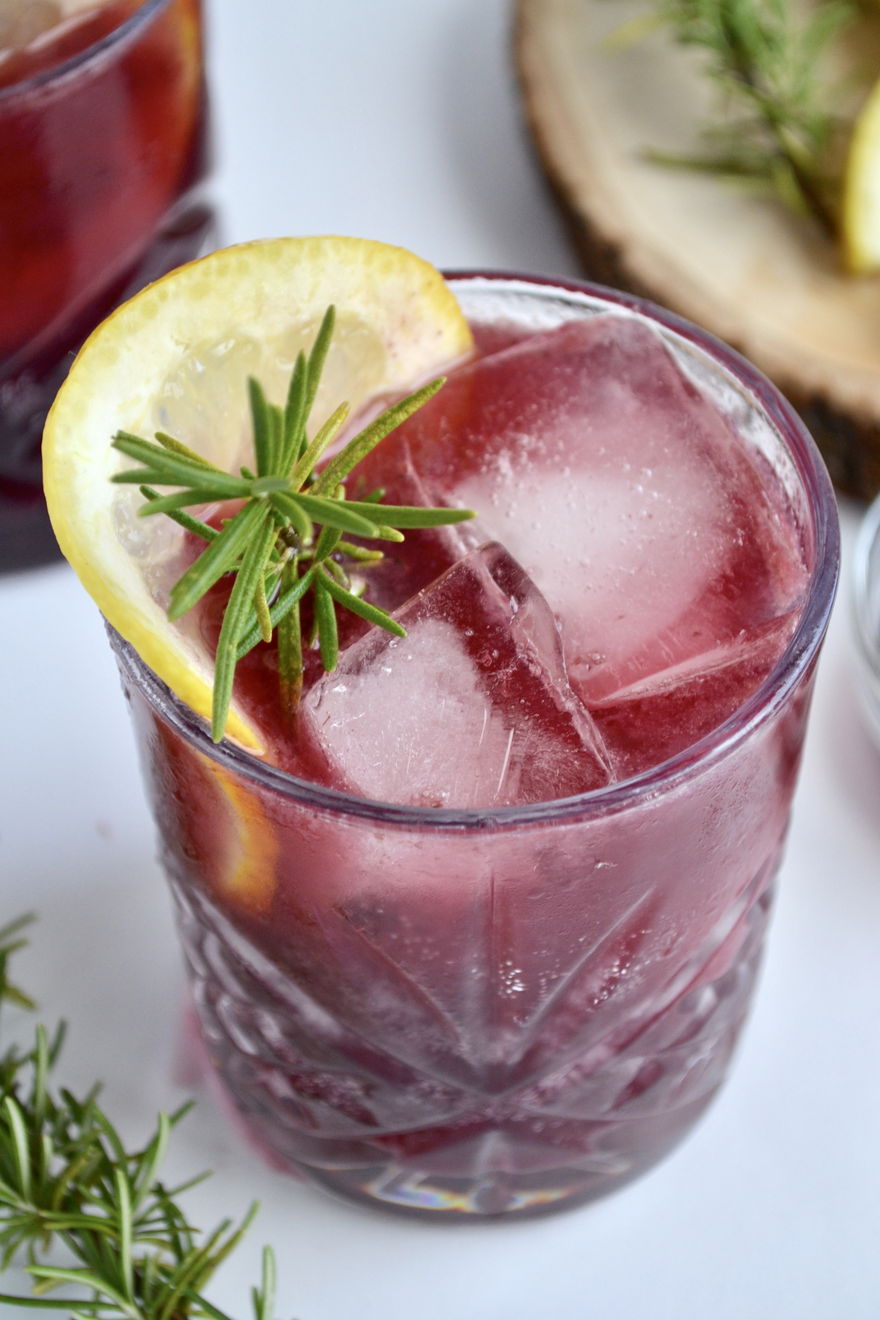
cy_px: 660
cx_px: 440
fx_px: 3025
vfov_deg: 24.6
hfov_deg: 16.6
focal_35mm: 82
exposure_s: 1/100
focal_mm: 55
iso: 400
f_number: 5.6
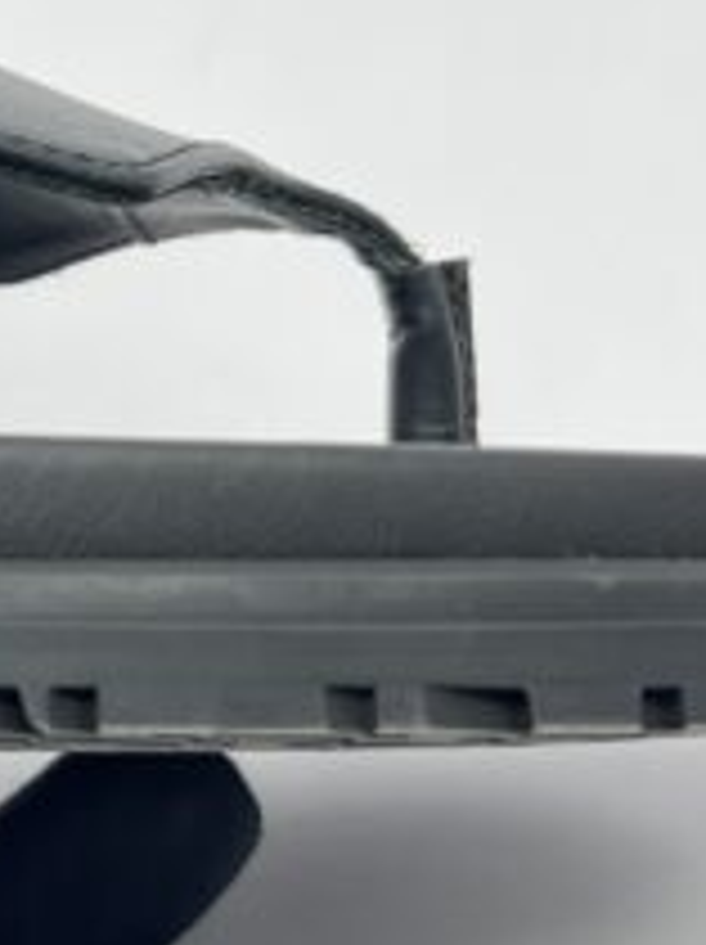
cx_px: -562
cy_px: 306
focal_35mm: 127
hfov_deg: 10.9
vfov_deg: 15.5
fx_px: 3461
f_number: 1.5
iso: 64
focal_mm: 5.7
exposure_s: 1/100
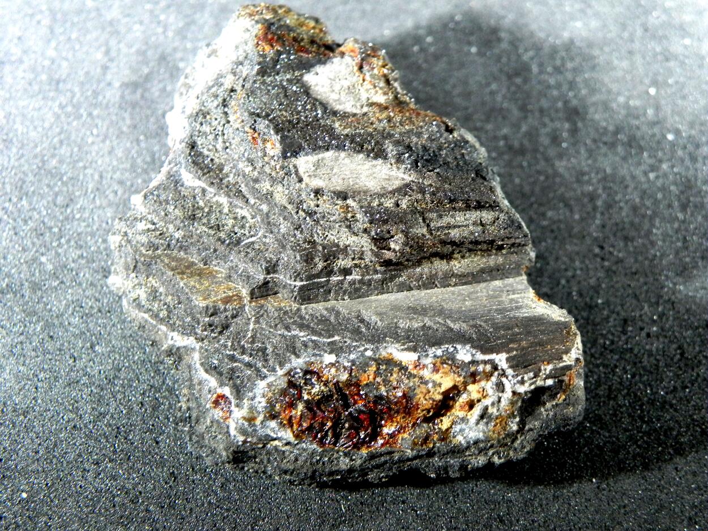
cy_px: 266
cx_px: 354
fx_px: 1534
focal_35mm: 75
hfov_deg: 26.0
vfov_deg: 19.6
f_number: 4
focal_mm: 13.4
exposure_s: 1/18.6
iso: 400
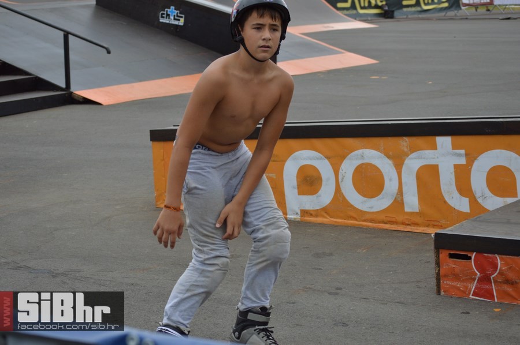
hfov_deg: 21.9
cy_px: 172
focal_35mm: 93
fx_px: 1342
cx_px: 260
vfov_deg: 14.7
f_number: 5.6
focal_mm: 62
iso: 400
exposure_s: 1/2500
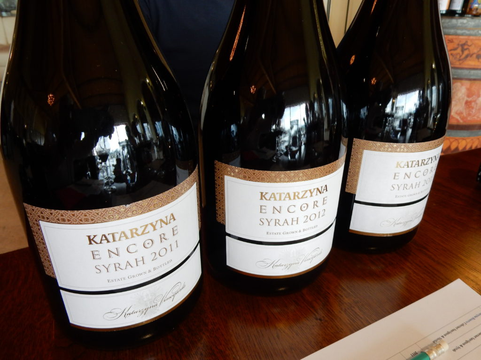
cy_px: 180
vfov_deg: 54.9
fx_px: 347
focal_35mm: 25
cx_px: 240
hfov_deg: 69.4
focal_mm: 4.5
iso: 220
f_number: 3.7
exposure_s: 1/30
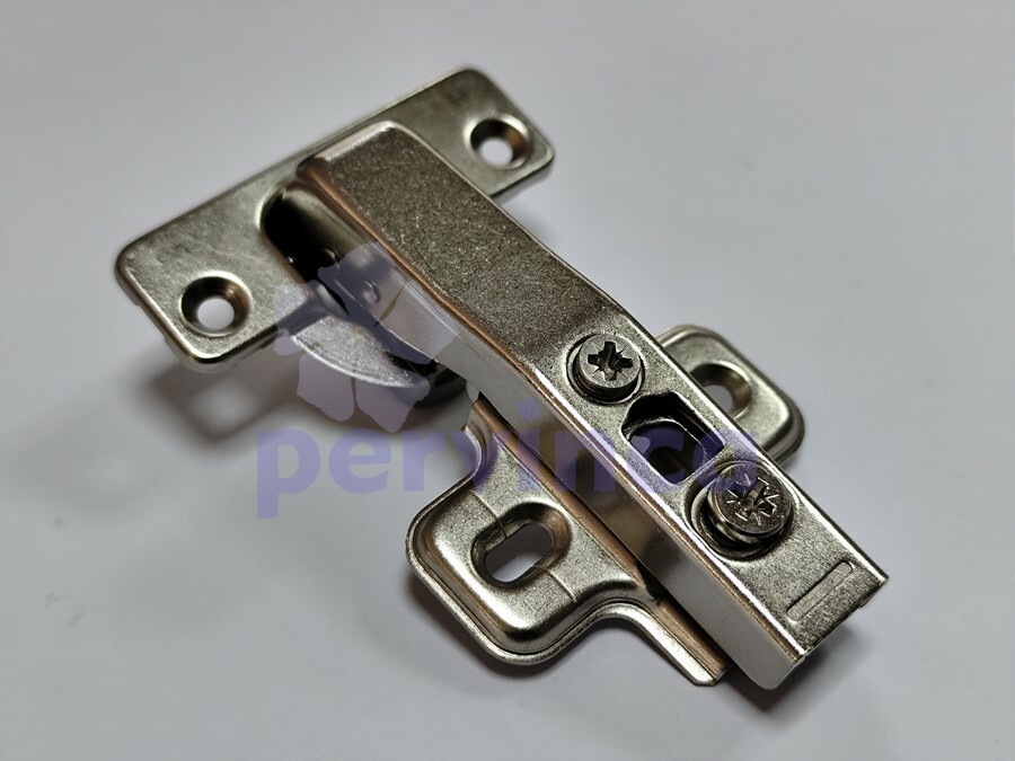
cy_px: 380
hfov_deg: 41.2
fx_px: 1349
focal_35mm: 46
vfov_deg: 31.5
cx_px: 508
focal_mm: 6.14
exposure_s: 1/33.3
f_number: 1.65
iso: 320
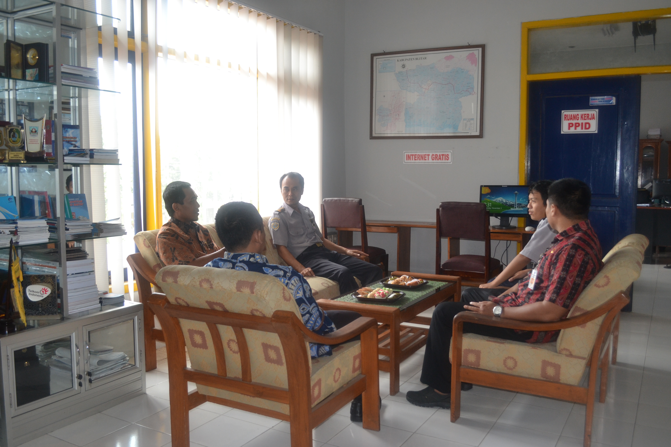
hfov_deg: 61.9
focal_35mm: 30
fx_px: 559
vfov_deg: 43.6
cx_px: 336
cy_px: 224
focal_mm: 20
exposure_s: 1/100
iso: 400
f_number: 4
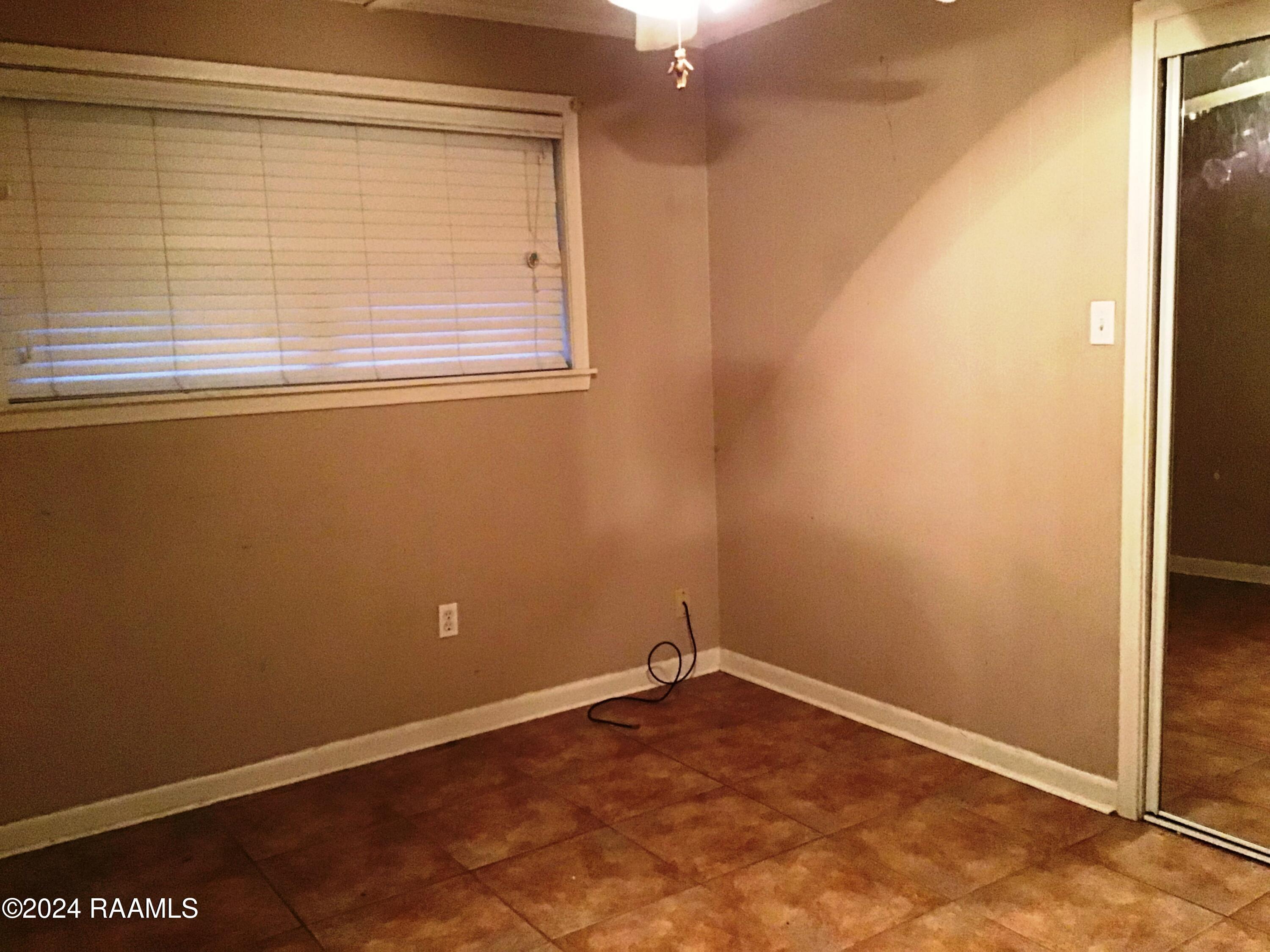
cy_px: 476
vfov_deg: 45.4
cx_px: 635
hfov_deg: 58.4
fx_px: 1137
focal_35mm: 31
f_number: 2.4
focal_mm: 3.3
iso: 400
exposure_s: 1/15
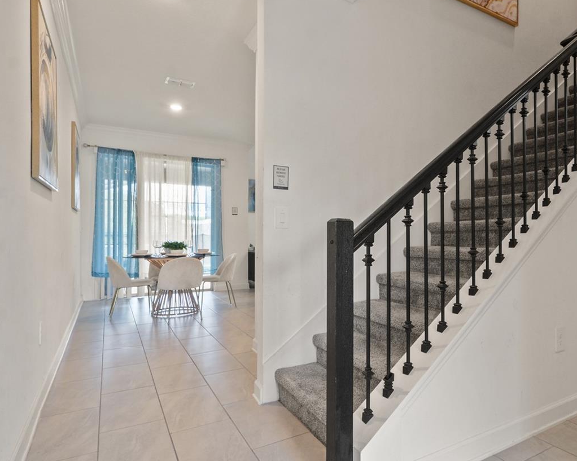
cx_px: 377
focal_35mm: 22
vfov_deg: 63.1
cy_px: 227
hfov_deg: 73.2
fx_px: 376
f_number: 8
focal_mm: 10
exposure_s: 1/2.5
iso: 200
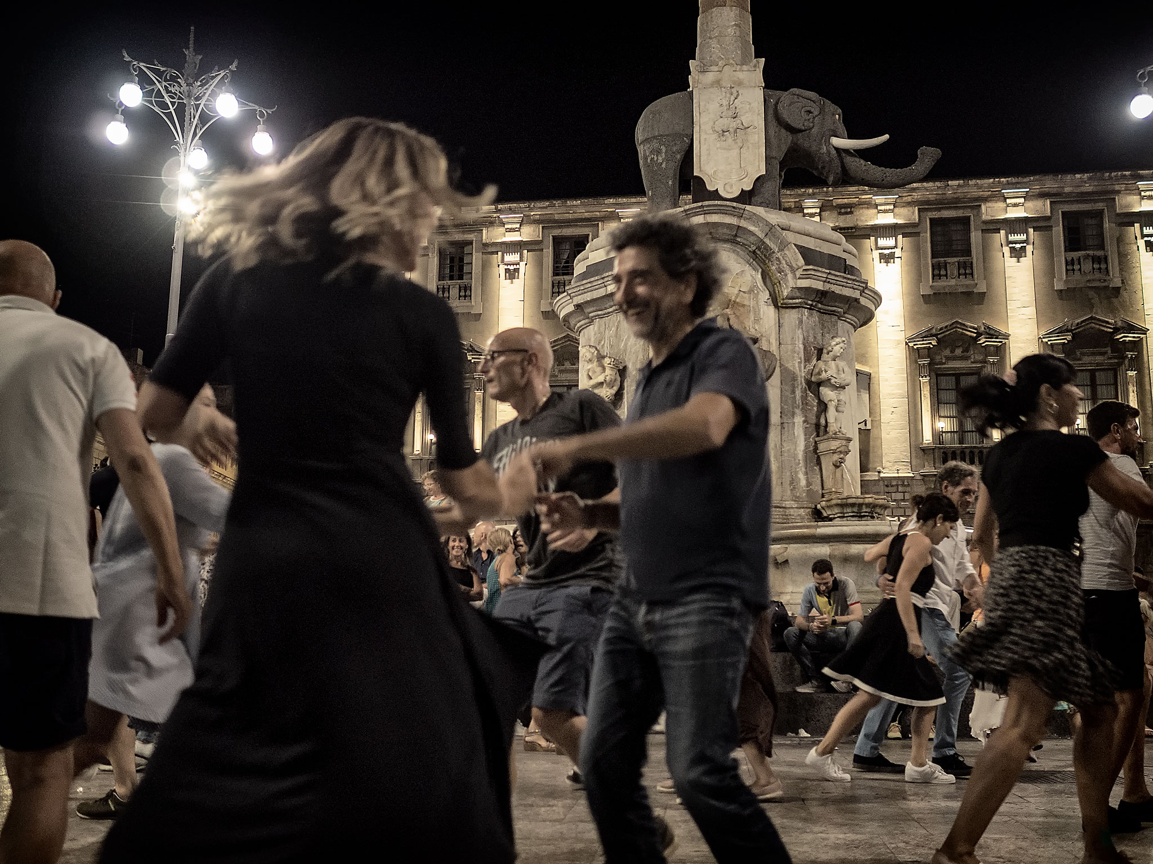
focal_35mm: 34
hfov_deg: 54.0
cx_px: 576
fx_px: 1132
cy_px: 432
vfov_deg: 41.8
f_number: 1.8
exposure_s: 1/60
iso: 1600
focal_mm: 17
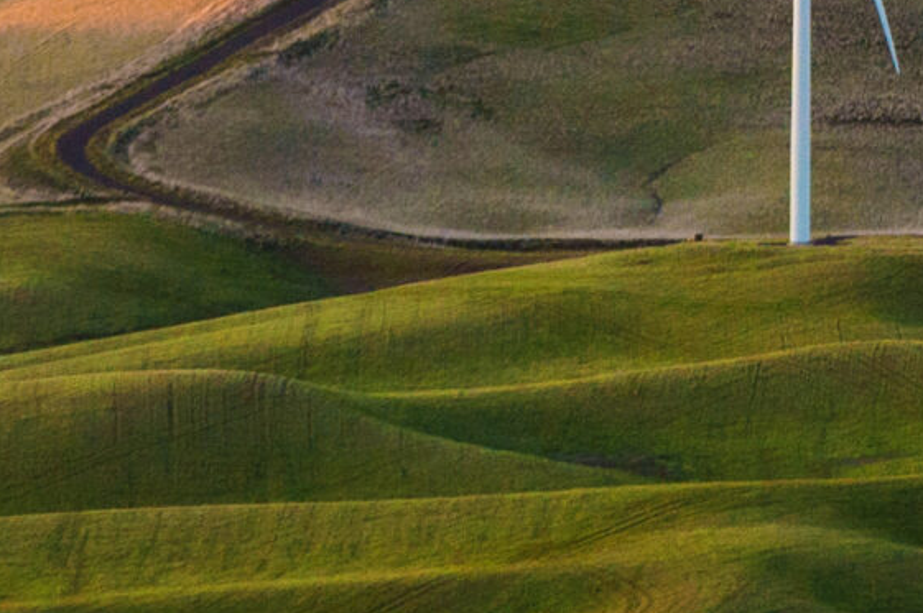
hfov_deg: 1.4
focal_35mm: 1505
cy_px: -190
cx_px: 536
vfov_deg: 0.9
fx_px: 38552
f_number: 5.6
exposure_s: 1/200
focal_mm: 330
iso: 400
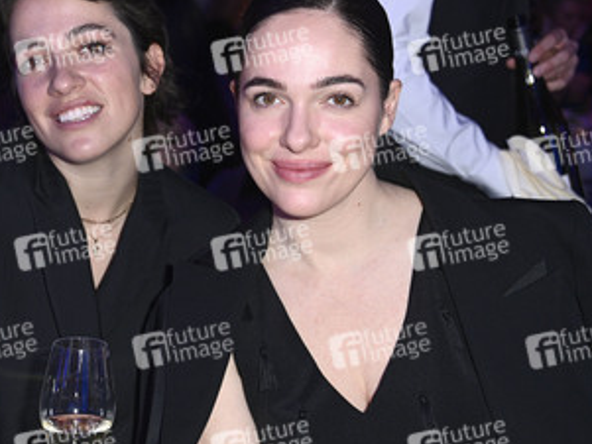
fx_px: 1523
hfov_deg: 21.9
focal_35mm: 89
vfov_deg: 16.6
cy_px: 198
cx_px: 208
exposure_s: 1/125
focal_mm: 62
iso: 1250
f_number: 5.6
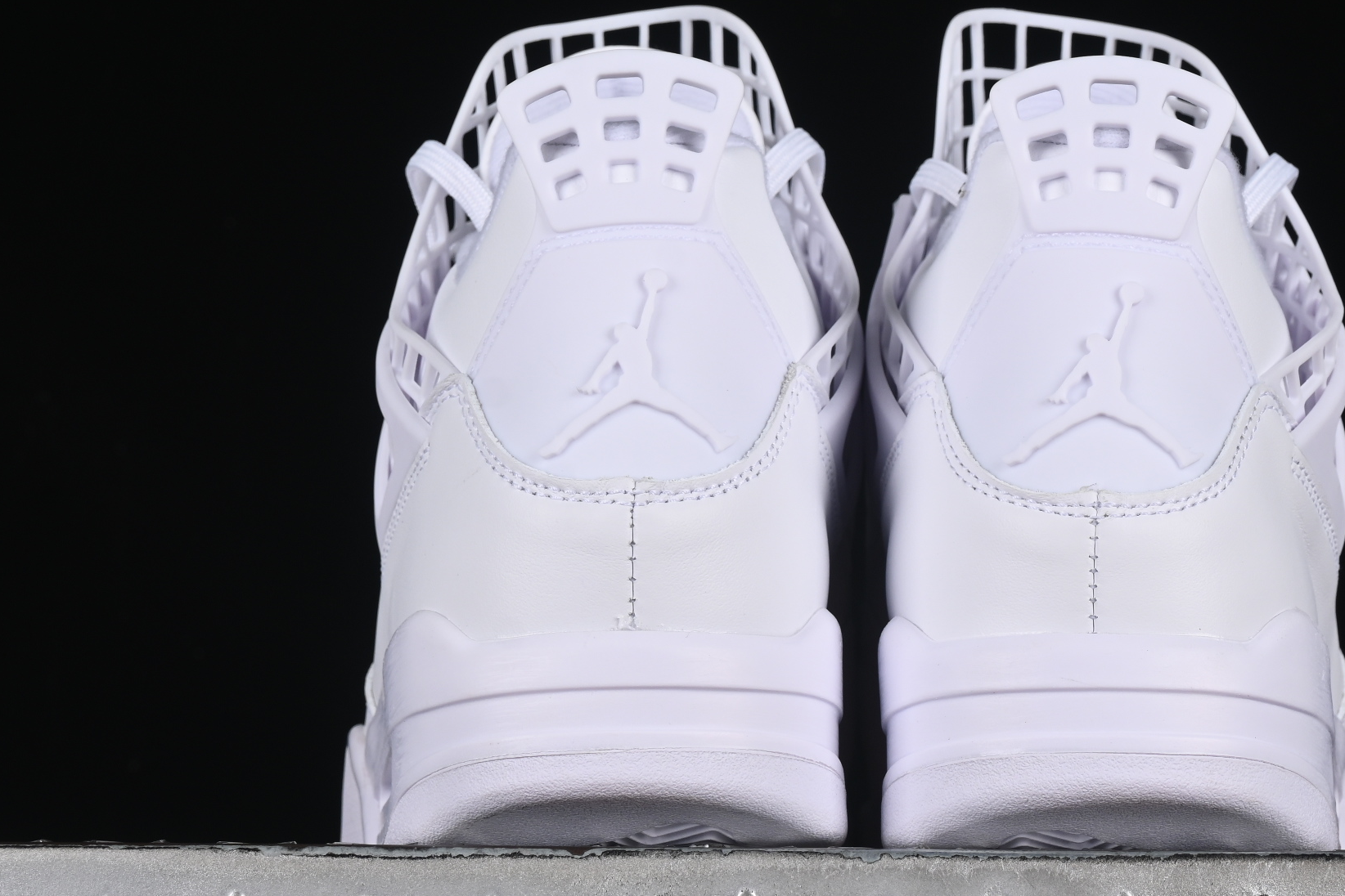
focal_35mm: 127
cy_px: 377
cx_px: 841
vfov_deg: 10.8
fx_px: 4744
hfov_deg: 16.1
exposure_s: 1/80
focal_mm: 50
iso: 160
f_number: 9
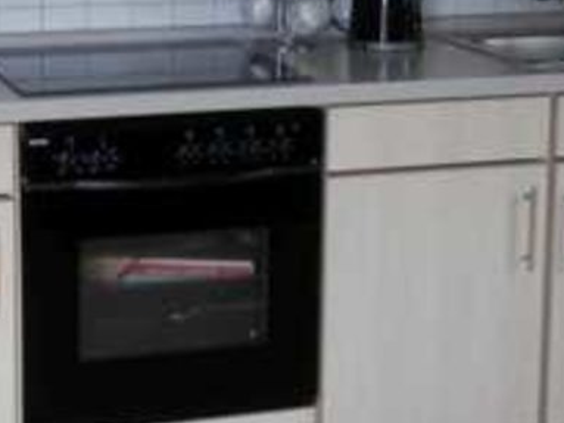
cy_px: 31
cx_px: 162
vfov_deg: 15.5
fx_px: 1531
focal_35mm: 94
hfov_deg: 20.8
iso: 200
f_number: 3.3
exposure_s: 1/40
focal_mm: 5.5
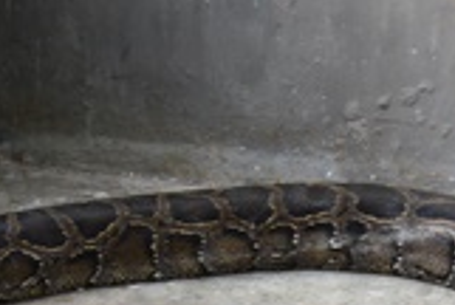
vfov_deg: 8.7
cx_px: 88
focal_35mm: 153
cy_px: 514
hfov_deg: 13.3
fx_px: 1937
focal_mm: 38
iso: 640
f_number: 5.6
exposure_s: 1/125
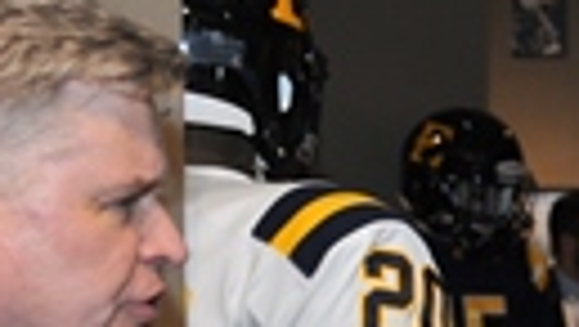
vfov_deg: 7.1
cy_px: 538
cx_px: 566
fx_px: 2596
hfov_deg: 12.6
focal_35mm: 169
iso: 400
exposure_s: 1/100
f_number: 4
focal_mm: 31
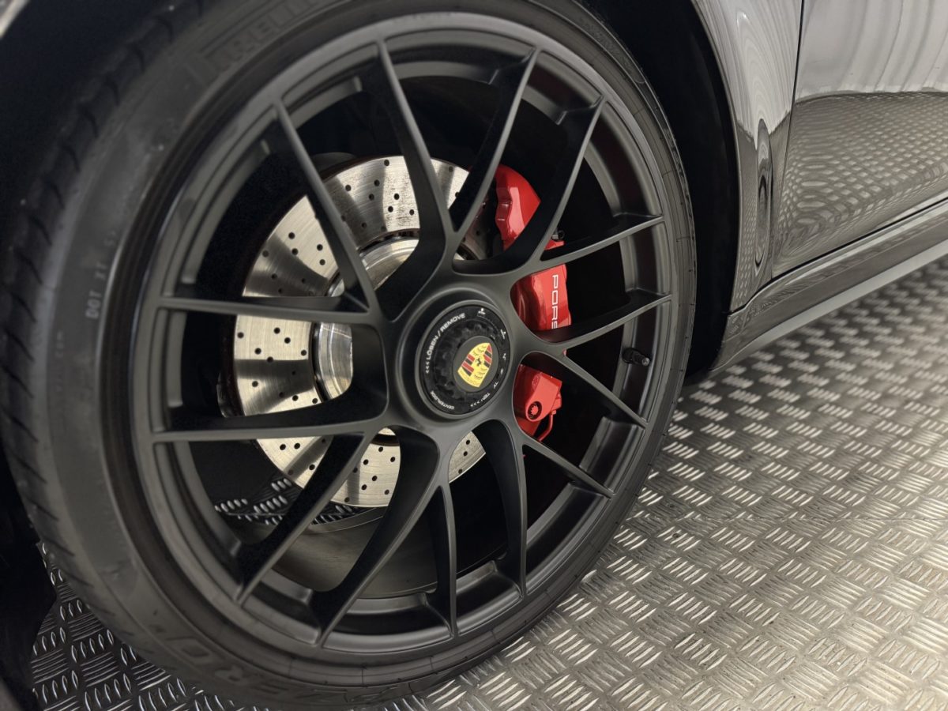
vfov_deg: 56.8
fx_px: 657
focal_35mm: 24
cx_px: 474
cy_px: 356
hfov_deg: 71.6
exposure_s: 1/50
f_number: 1.78
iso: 500
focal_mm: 6.76
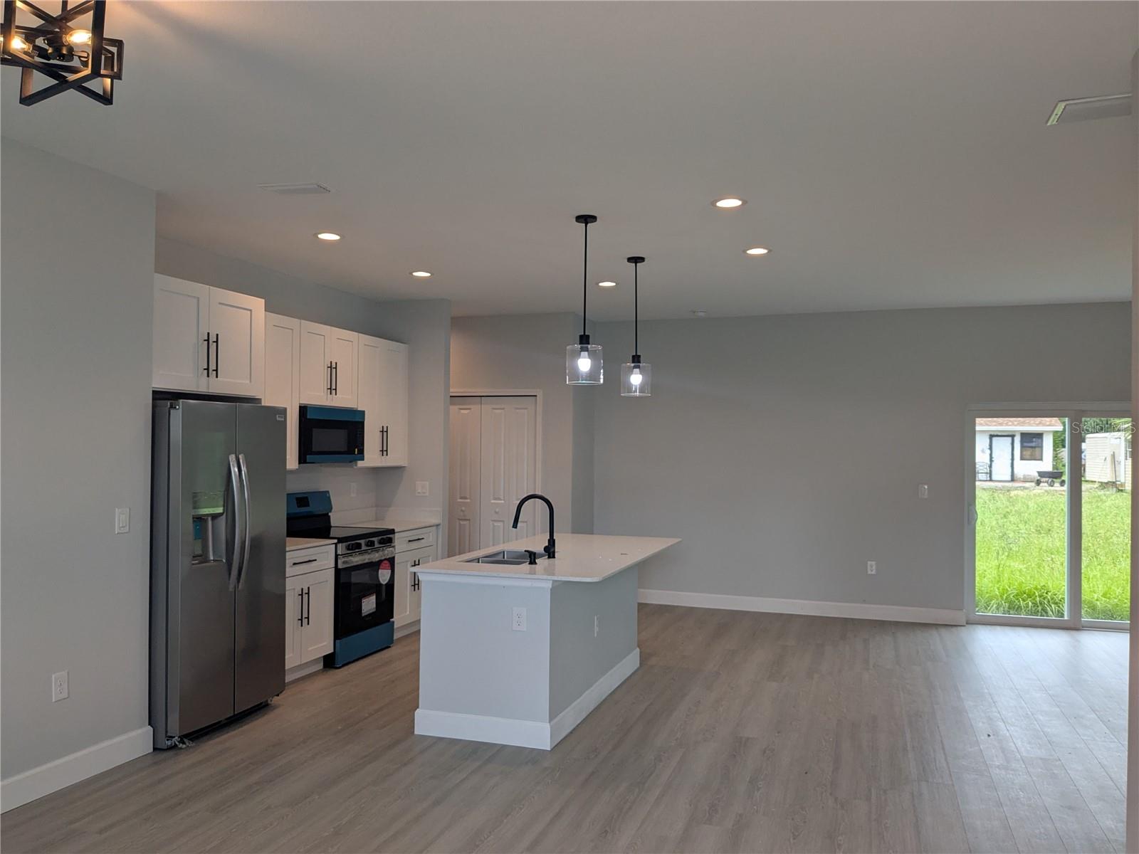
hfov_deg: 65.3
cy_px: 427
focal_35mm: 27
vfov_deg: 51.4
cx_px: 570
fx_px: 888
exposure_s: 1/234
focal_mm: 4.38
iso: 45
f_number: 1.73
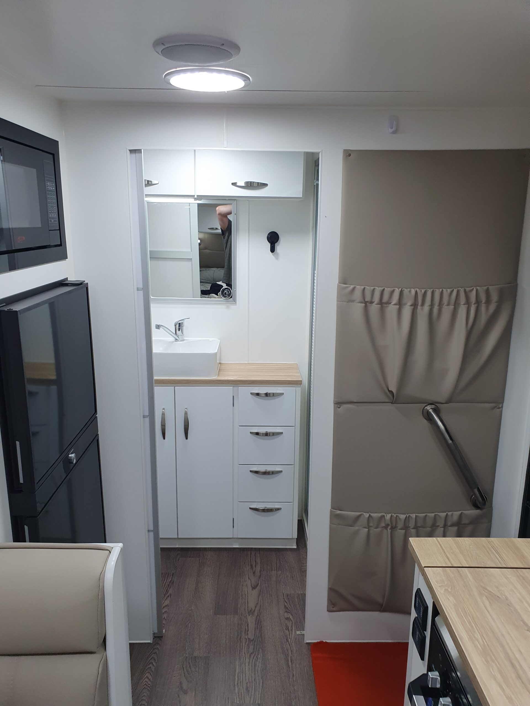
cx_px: 265
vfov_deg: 67.3
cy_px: 353
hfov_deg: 53.1
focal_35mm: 26
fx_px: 531
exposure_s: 1/120
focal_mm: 4.32
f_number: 2.4
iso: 100
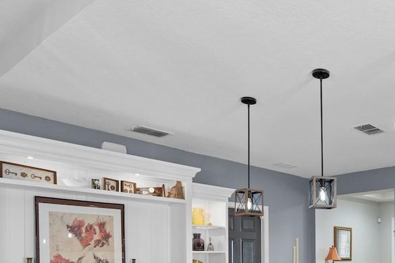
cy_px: 249
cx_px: 378
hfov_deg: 47.1
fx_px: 384
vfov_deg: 35.1
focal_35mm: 35
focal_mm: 16
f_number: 9
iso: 250
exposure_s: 3.2
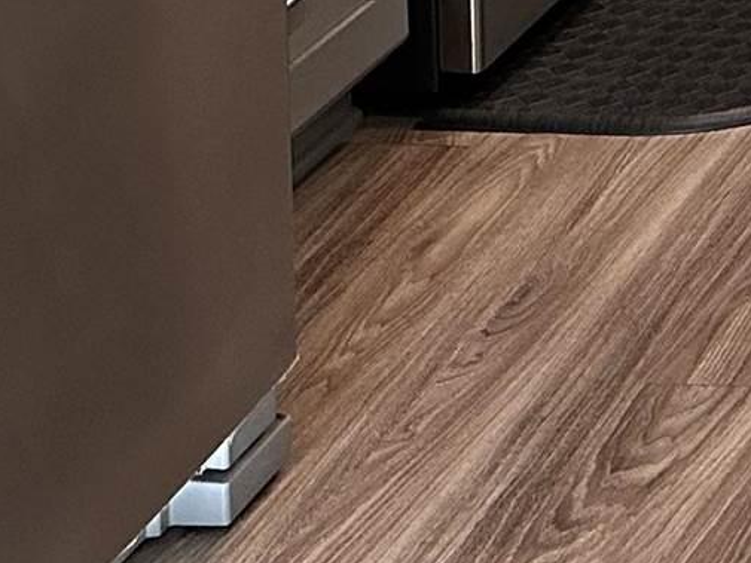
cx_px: 1661
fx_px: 3168
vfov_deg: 8.7
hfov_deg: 11.6
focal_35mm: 146
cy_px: -1049
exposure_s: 1/120
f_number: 1.78
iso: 200
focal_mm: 6.86
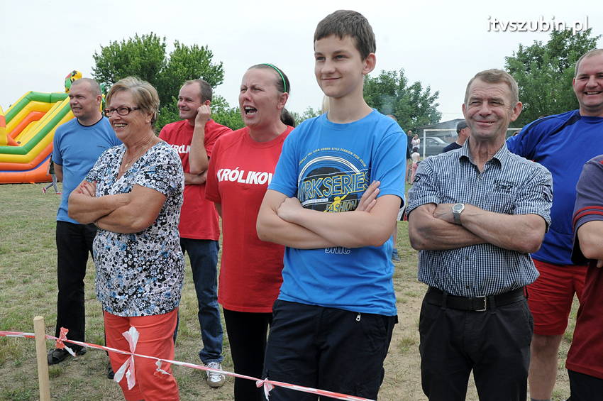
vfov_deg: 36.8
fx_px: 602
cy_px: 200
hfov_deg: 53.2
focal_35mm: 36
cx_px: 302
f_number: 11
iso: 800
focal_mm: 24
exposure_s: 1/500
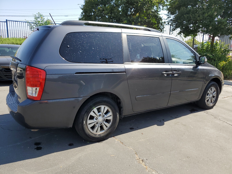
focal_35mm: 26
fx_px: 174
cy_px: 87
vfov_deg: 53.1
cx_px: 116
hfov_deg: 67.3
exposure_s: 1/1429
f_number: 1.5
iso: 50
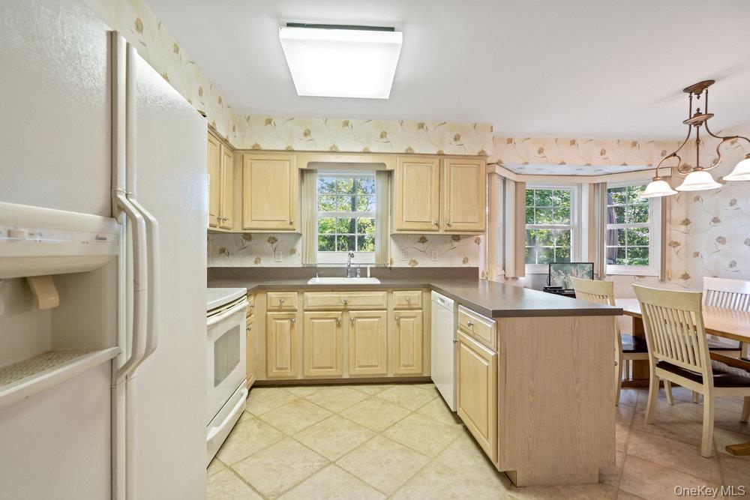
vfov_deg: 73.8
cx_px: 375
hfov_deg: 96.7
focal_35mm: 16
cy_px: 250
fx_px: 333
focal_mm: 16
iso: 800
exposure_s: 1/10
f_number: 5.6
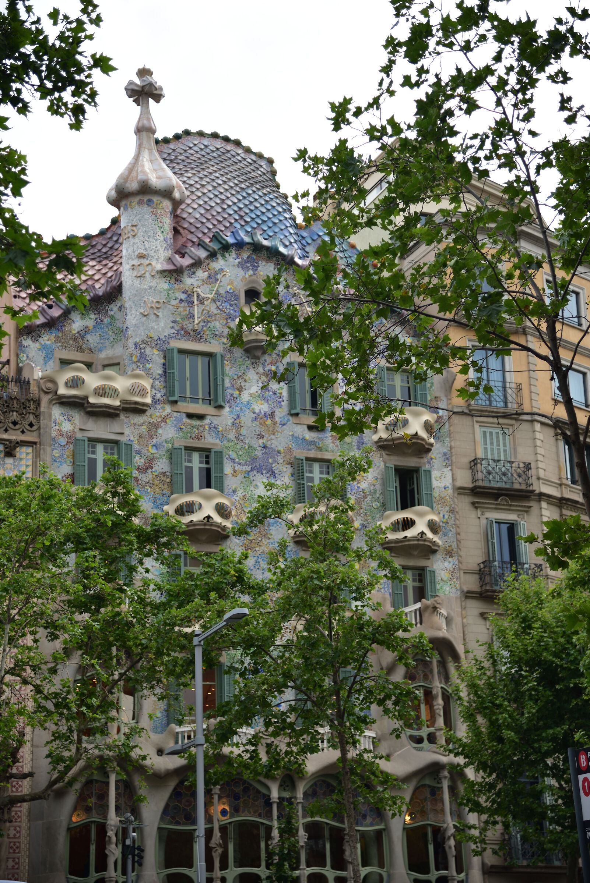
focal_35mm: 70
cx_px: 295
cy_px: 442
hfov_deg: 19.5
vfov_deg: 28.8
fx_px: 1719
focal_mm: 70
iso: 200
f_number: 4
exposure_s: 1/250
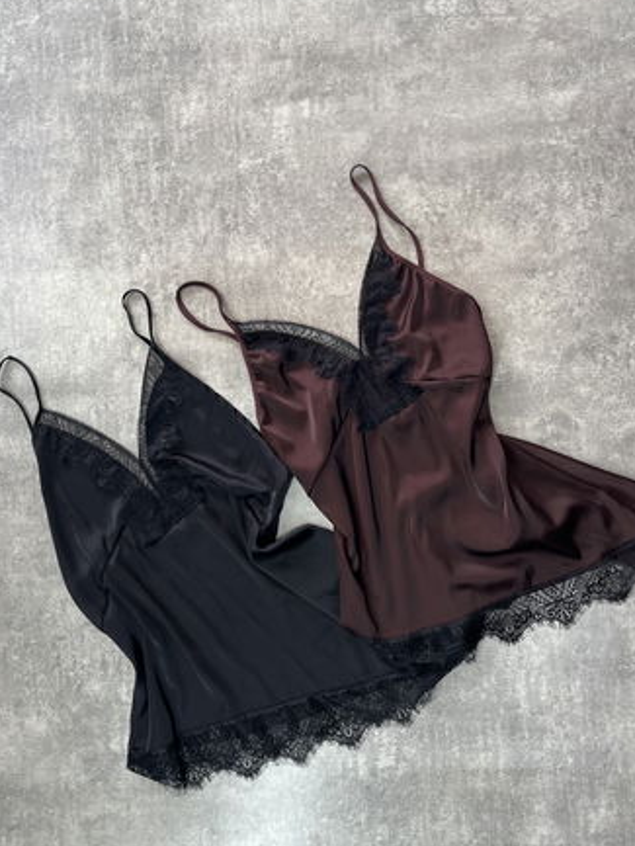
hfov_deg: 44.2
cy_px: 413
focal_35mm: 32
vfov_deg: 56.8
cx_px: 338
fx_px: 782
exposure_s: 1/100
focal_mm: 5.1
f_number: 1.6
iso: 50
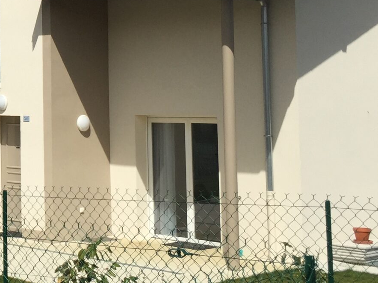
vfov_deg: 17.4
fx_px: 917
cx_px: -74
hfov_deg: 21.6
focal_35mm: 84
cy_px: 55
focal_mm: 4.15
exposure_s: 1/3968
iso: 32
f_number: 2.2
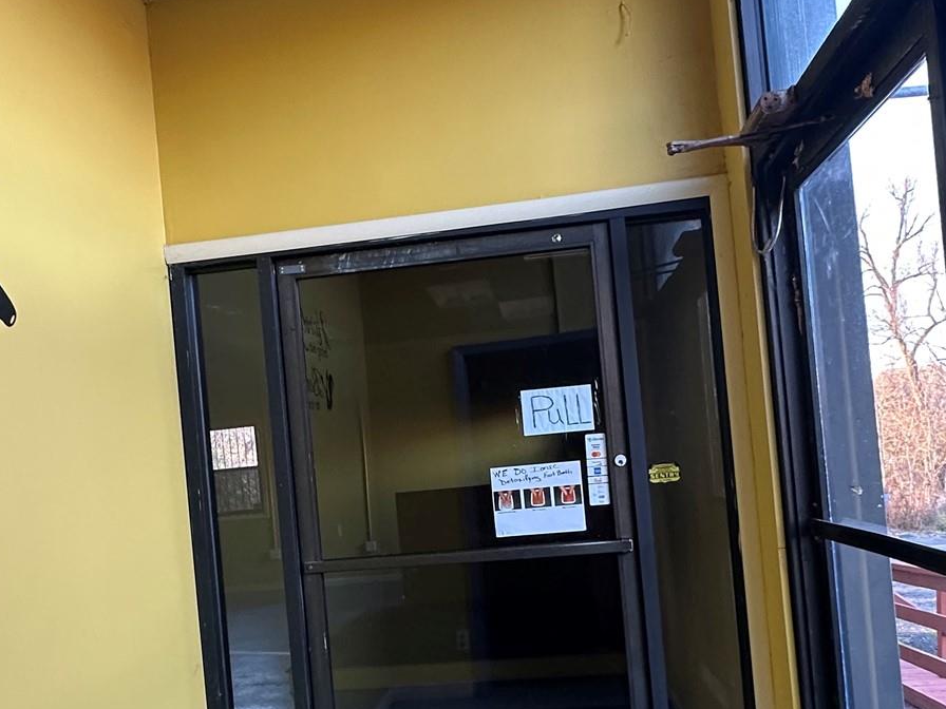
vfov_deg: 43.7
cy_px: 460
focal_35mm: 32
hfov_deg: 56.8
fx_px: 875
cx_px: 465
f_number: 2.2
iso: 250
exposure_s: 1/120
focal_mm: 2.22
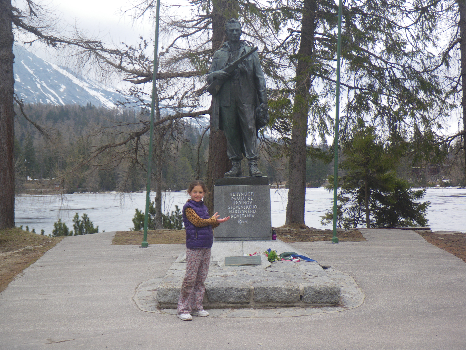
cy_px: 175
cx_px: 233
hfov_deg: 31.2
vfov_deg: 23.7
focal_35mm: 62
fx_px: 835
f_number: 4.6
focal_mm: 11.1
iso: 50
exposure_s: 1/100
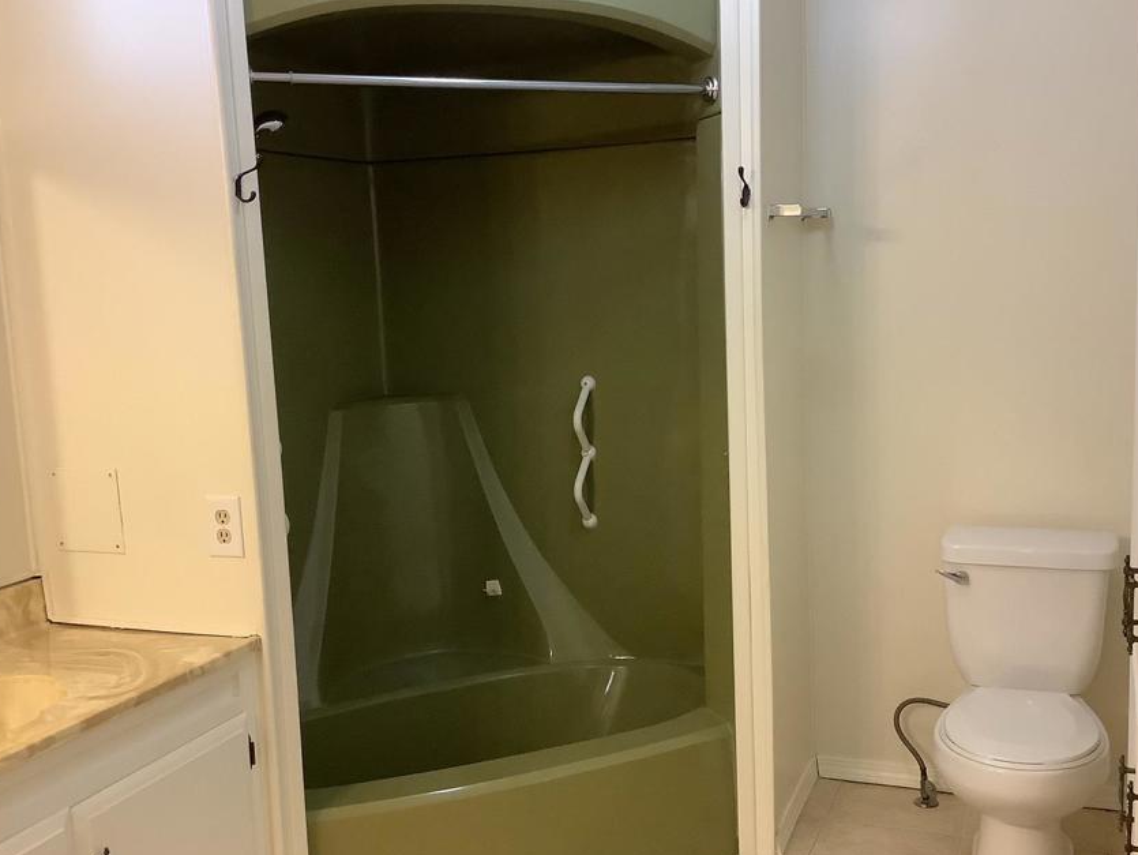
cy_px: 457
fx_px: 1250
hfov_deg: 49.0
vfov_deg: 37.7
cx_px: 568
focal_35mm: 38
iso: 250
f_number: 2.4
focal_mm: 3.3
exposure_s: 1/60
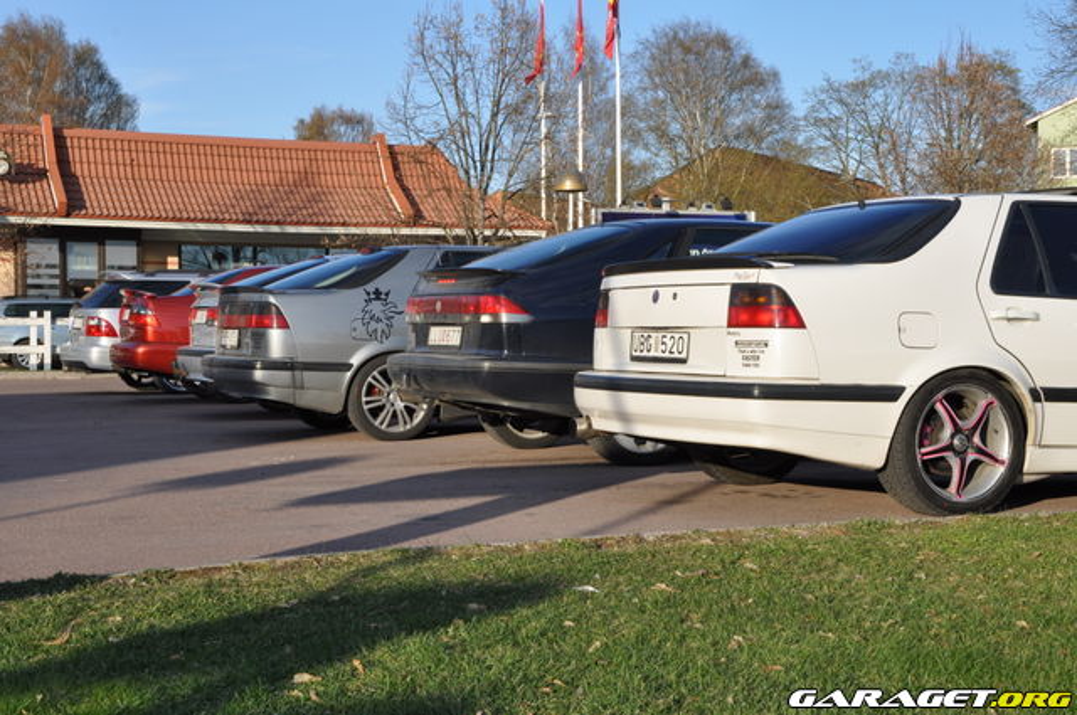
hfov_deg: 30.5
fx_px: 1972
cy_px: 358
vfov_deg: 20.6
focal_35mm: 66
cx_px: 538
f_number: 16
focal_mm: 44
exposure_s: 1/200
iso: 400
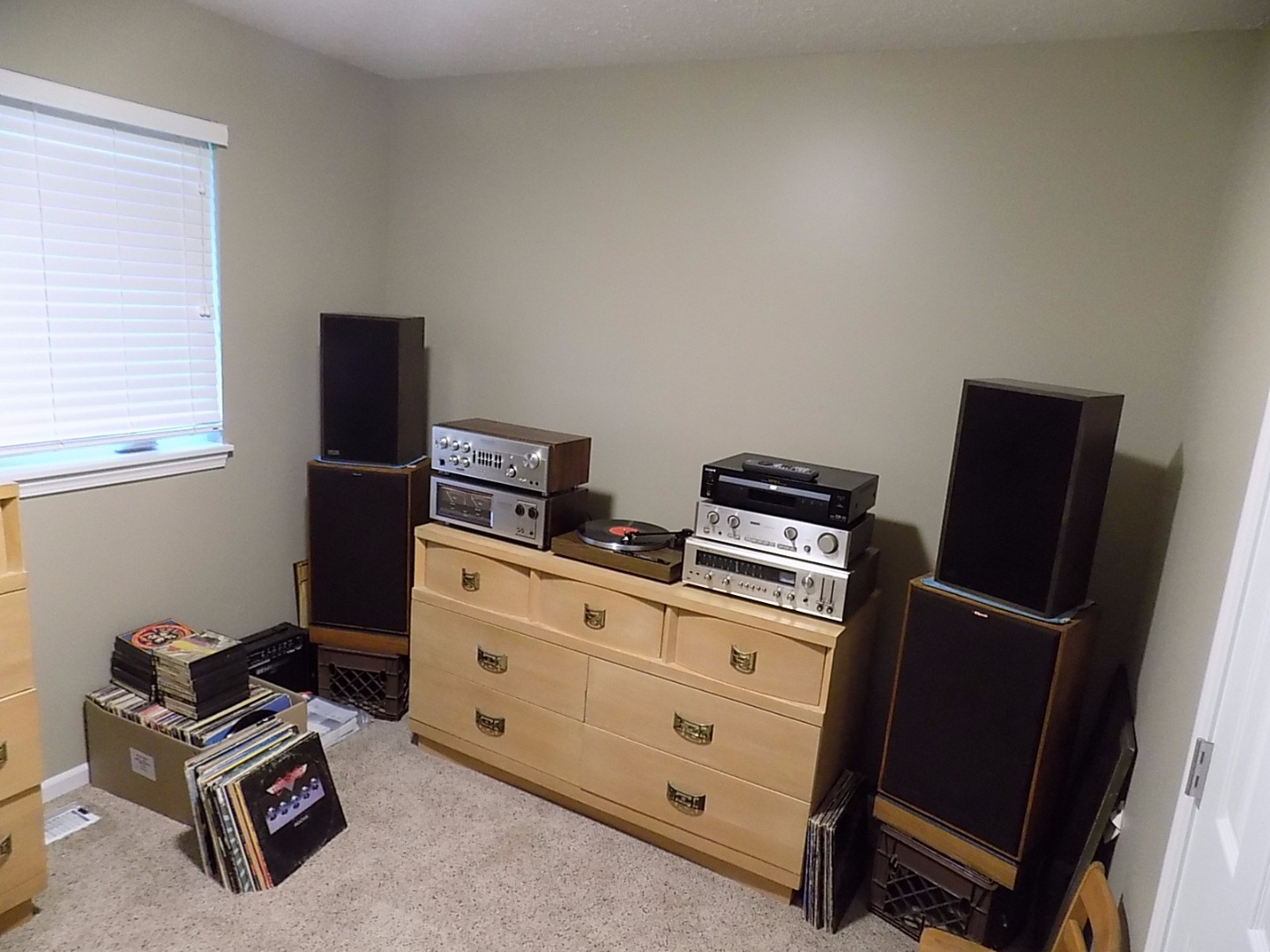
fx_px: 844
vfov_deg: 58.9
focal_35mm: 23
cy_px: 476
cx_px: 635
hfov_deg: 73.9
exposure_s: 1/13
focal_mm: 4
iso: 400
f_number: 3.1
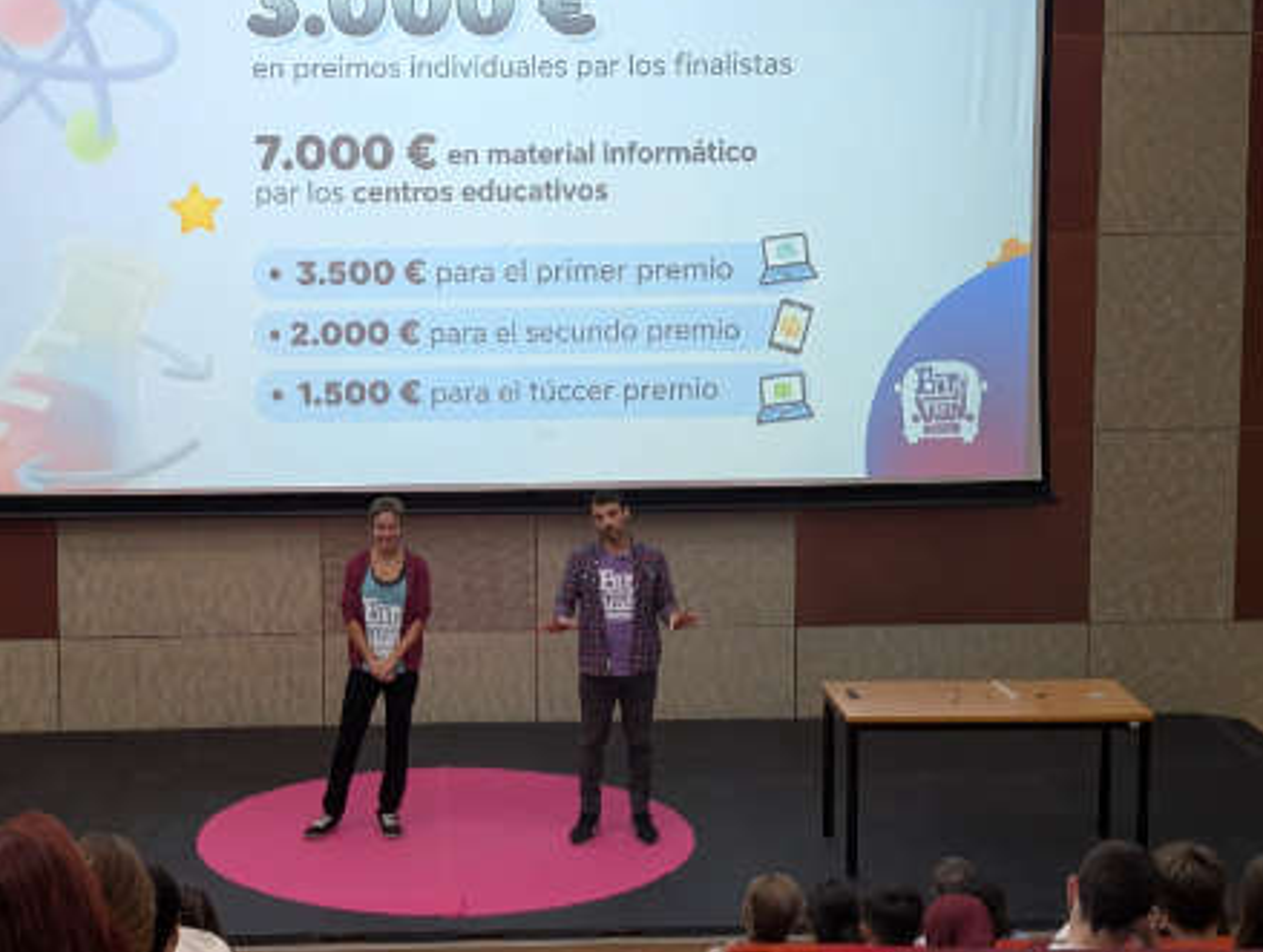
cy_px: 429
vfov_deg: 22.0
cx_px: 446
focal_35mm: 67
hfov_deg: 28.8
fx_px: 2449
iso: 132
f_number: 1.7
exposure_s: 1/77
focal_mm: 6.9
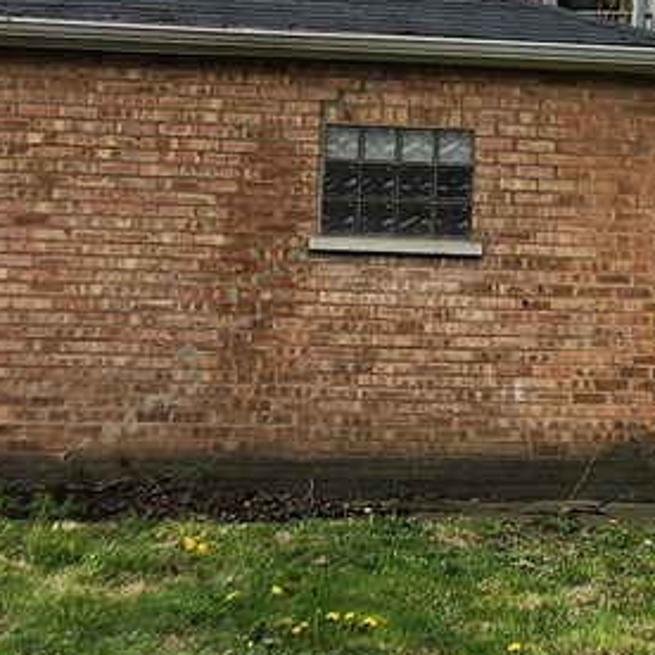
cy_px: 185
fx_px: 2269
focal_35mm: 106
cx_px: 558
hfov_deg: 16.3
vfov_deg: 16.4
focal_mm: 5.4
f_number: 1.8
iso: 20
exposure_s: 1/1521
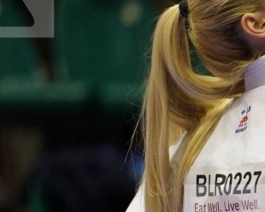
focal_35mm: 1089
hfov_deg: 1.8
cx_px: 554
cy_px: 262
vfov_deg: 1.4
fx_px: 8541
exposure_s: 1/500
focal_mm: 200
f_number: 2.8
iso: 1600
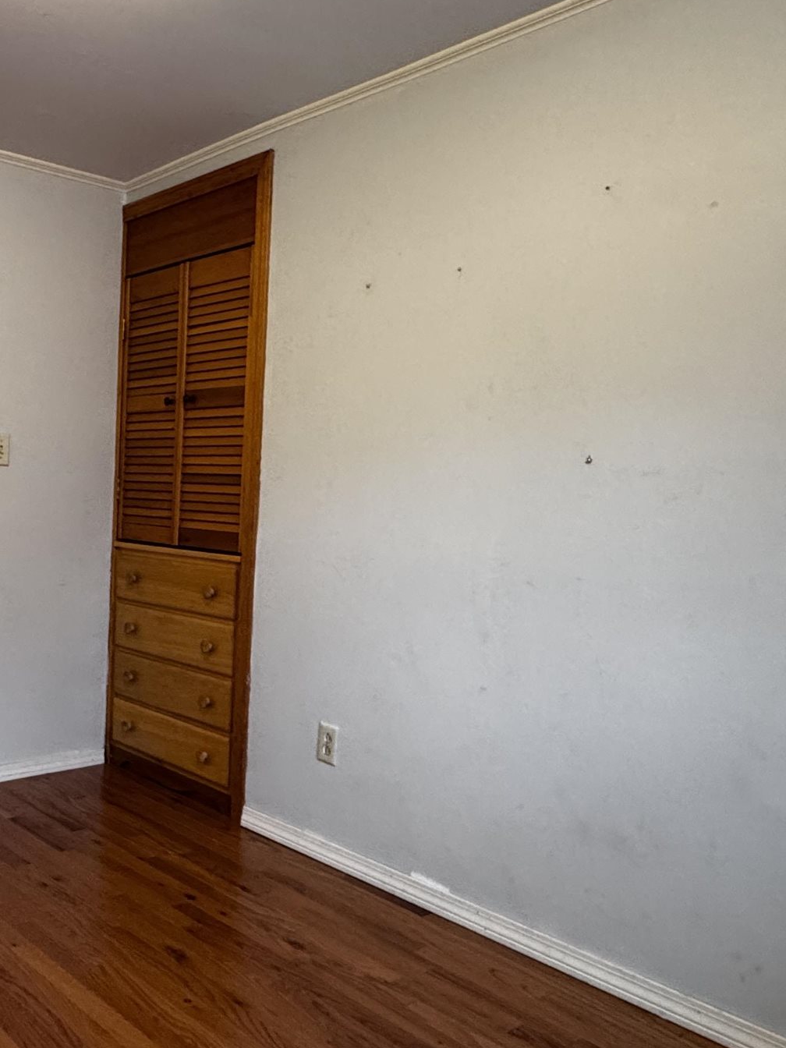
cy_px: 551
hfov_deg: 41.7
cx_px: 125
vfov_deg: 56.8
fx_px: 969
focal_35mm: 32
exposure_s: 1/60
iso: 320
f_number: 2.2
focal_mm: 2.22
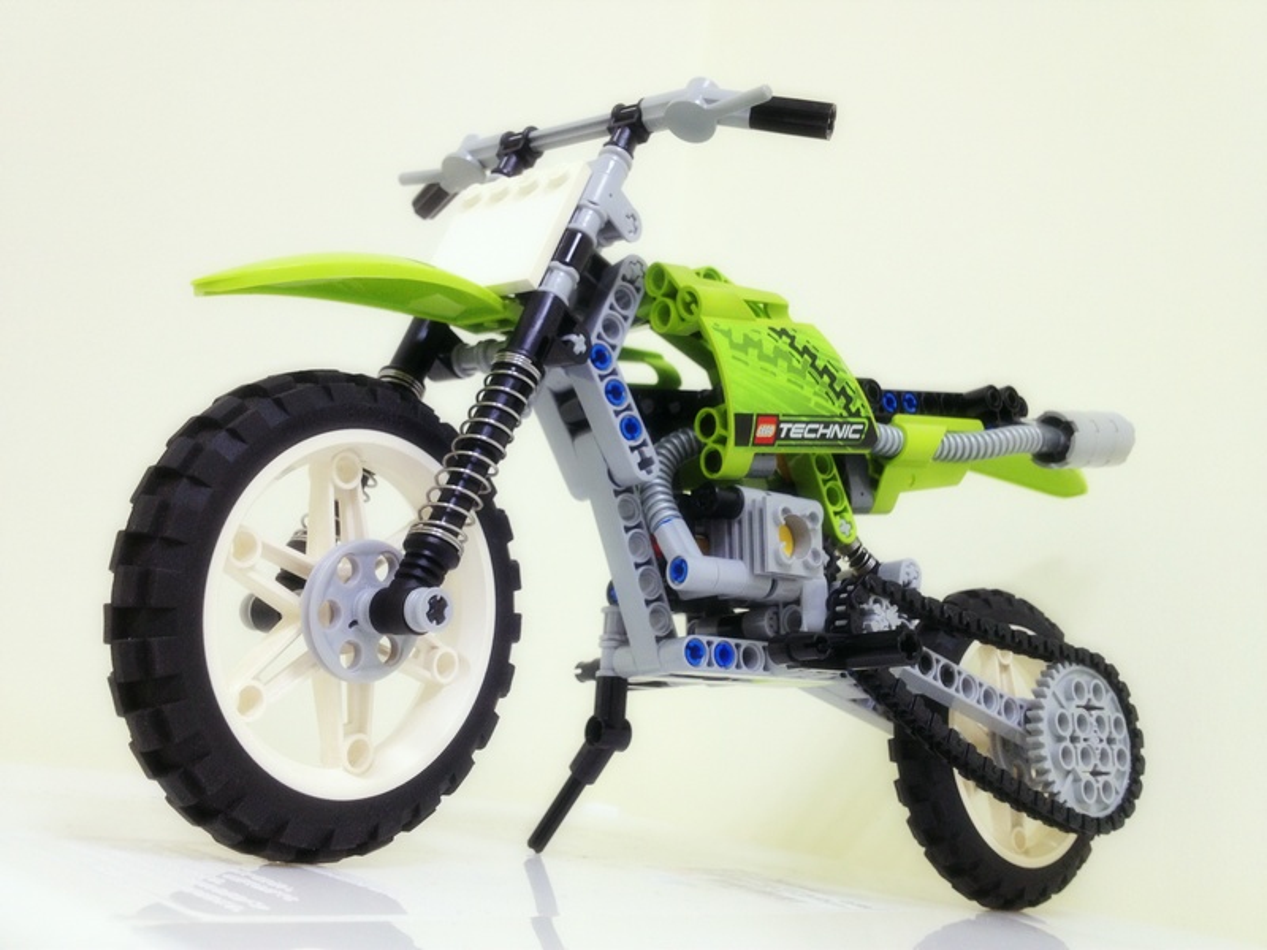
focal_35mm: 35
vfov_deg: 40.7
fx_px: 1281
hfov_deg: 52.6
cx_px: 634
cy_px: 475
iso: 100
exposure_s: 1/20
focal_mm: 4.28
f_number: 2.4
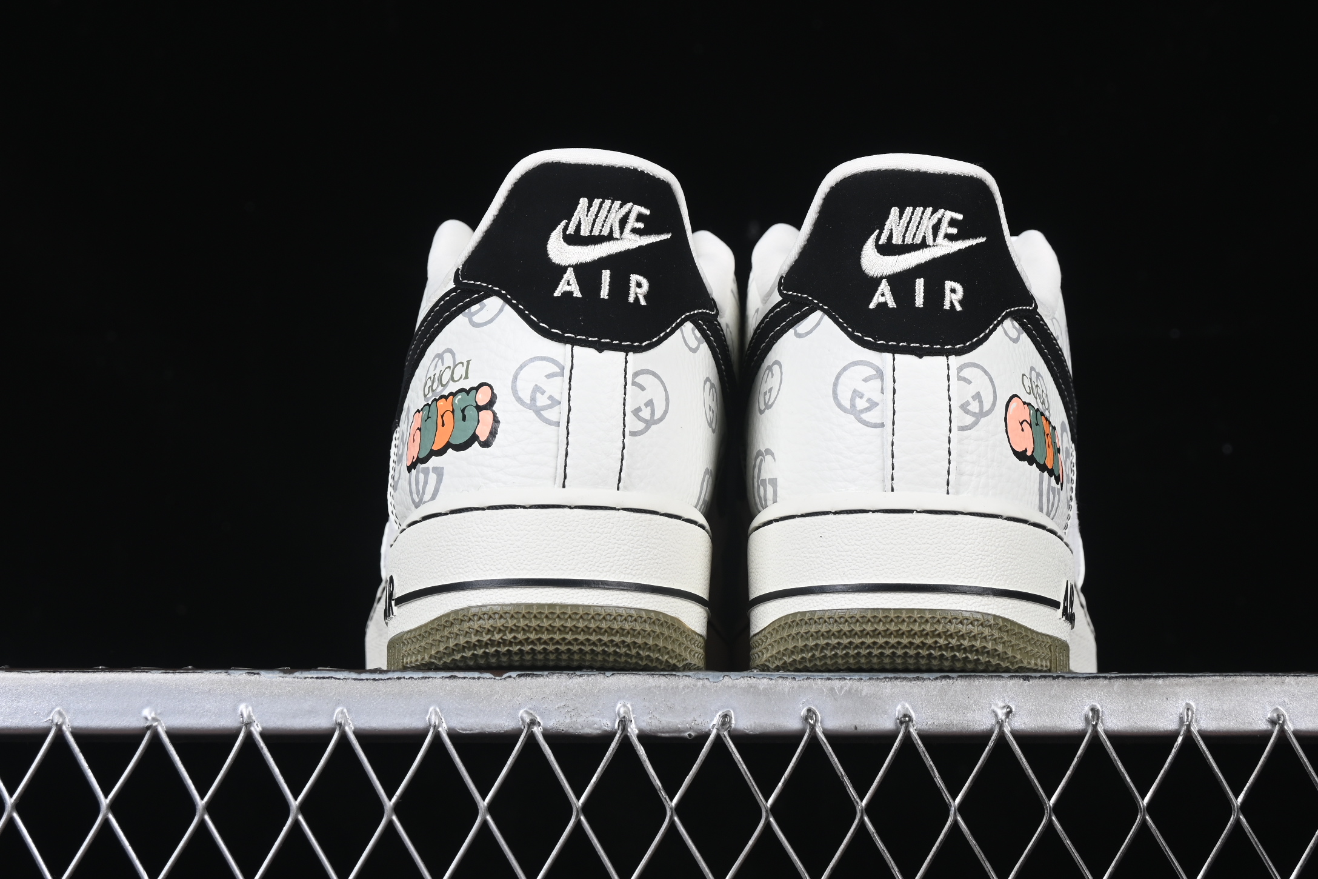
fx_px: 3514
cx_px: 727
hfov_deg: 21.2
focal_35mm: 96
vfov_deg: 14.2
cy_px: 322
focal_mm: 50
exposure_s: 1/80
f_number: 8
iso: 160
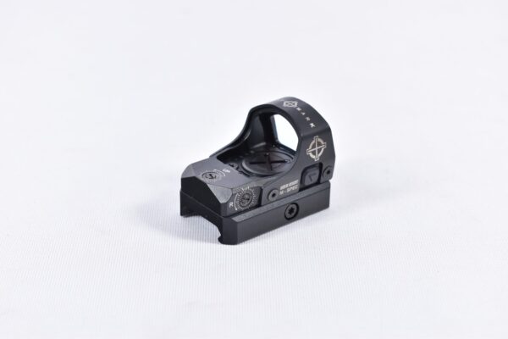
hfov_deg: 24.6
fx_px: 1164
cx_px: 254
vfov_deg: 16.6
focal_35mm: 82
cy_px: 170
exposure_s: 1/50
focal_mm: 55
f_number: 5.6
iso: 640
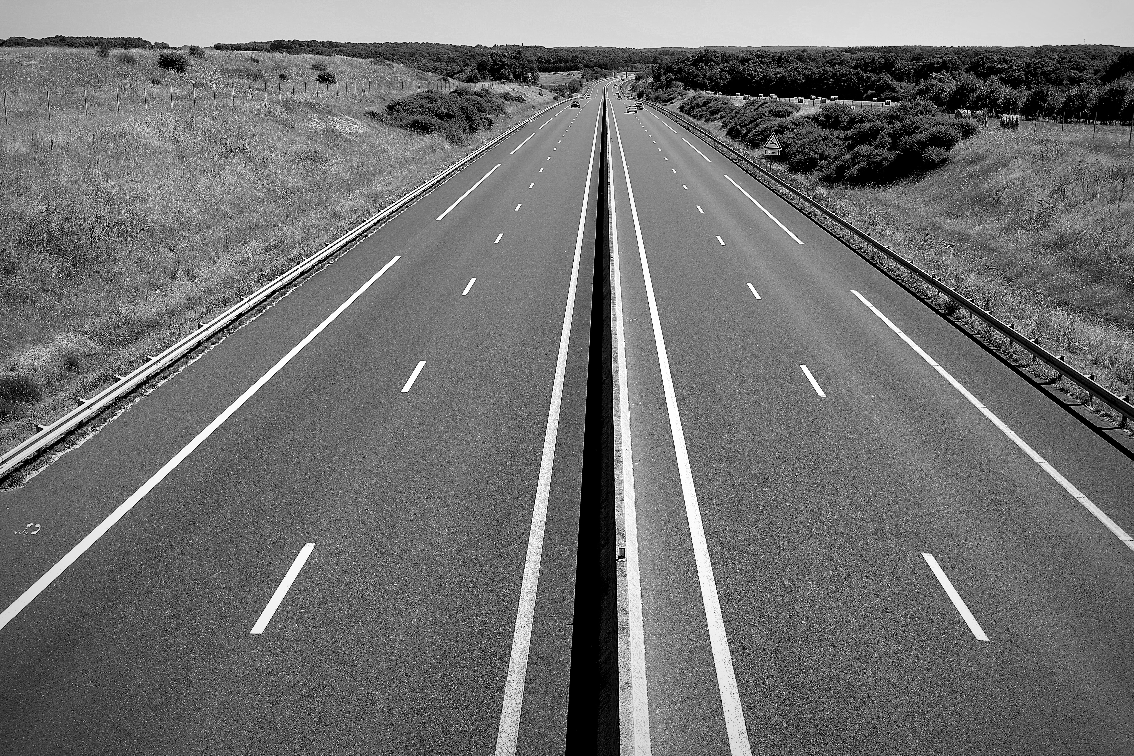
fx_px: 1291
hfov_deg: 47.4
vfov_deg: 32.6
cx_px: 567
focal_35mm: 41
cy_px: 378
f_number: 6.3
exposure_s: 1/200
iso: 100
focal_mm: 27
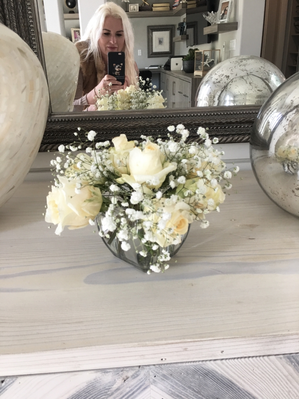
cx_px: 150
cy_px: 200
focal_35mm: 29
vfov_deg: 61.7
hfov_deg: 48.2
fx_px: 334
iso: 40
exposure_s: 1/30
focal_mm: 4.15
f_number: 2.2
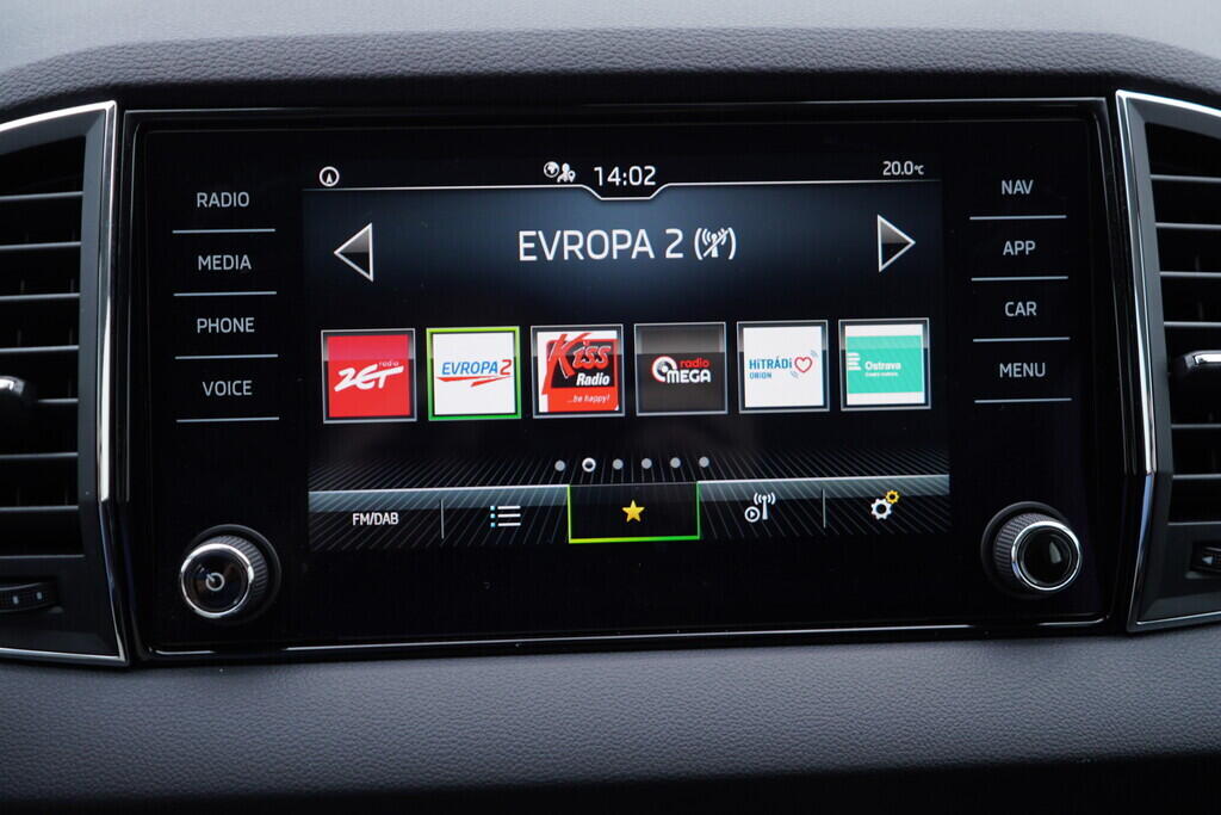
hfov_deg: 53.1
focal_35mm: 36
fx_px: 1221
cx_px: 610
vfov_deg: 36.9
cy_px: 408
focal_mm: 24
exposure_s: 1/40
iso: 125
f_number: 2.8
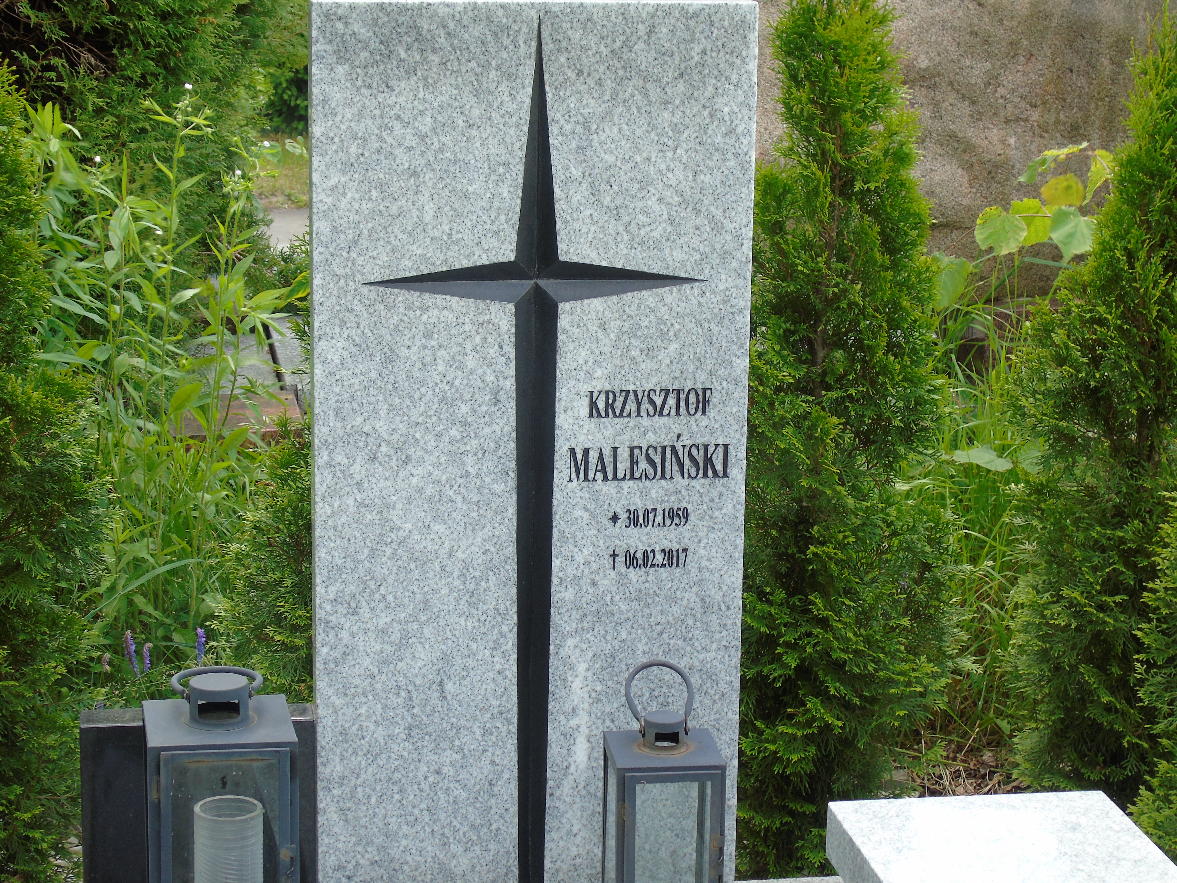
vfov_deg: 18.9
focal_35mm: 78
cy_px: 461
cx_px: 570
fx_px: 2652
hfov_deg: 25.0
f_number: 4.7
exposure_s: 1/50
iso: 80
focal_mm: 13
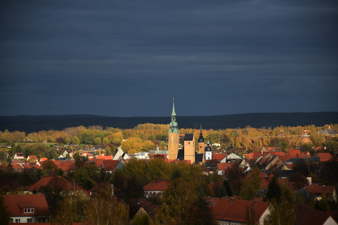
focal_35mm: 210
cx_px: 169
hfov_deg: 9.8
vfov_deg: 6.5
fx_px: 1972
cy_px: 112
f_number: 5.6
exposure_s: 1/500
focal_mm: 140
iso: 200
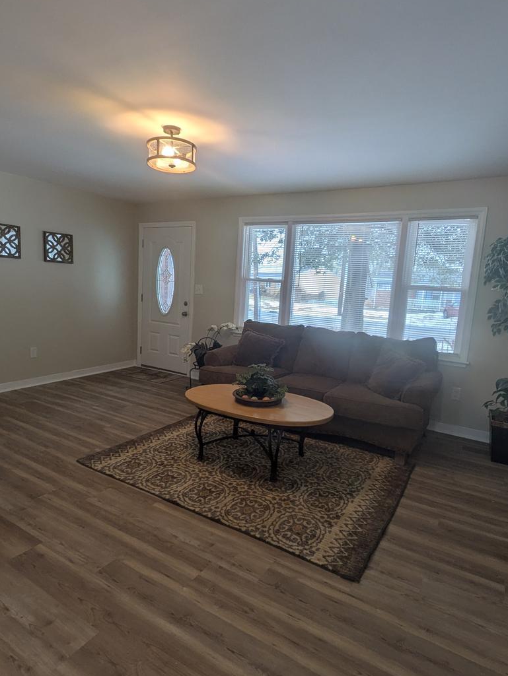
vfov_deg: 79.0
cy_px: 340
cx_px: 264
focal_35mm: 21
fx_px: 411
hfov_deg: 63.5
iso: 70
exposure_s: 1/60
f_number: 2.2
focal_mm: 1.83
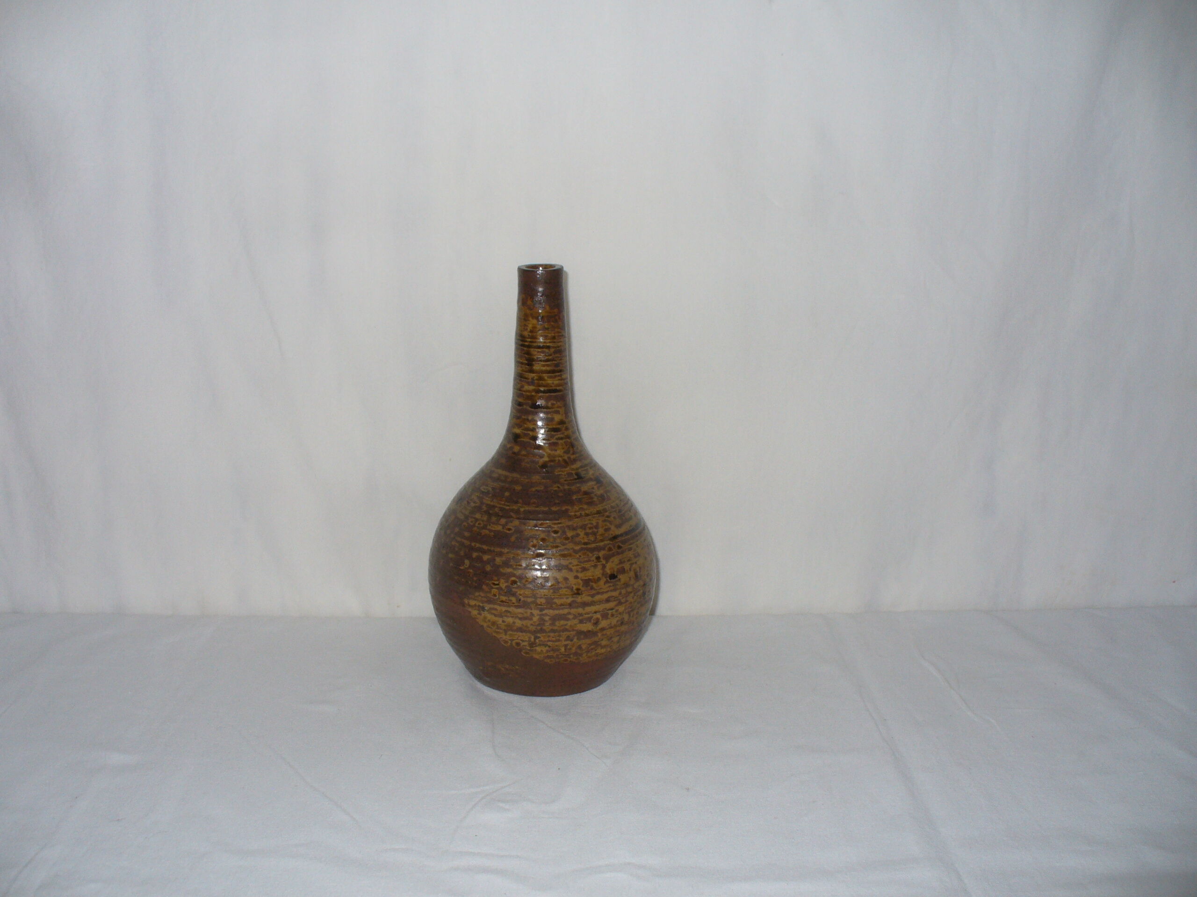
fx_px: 1279
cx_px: 598
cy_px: 448
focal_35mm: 37
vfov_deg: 38.7
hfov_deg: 50.1
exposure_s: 1/60
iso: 100
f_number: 2.8
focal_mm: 6.1
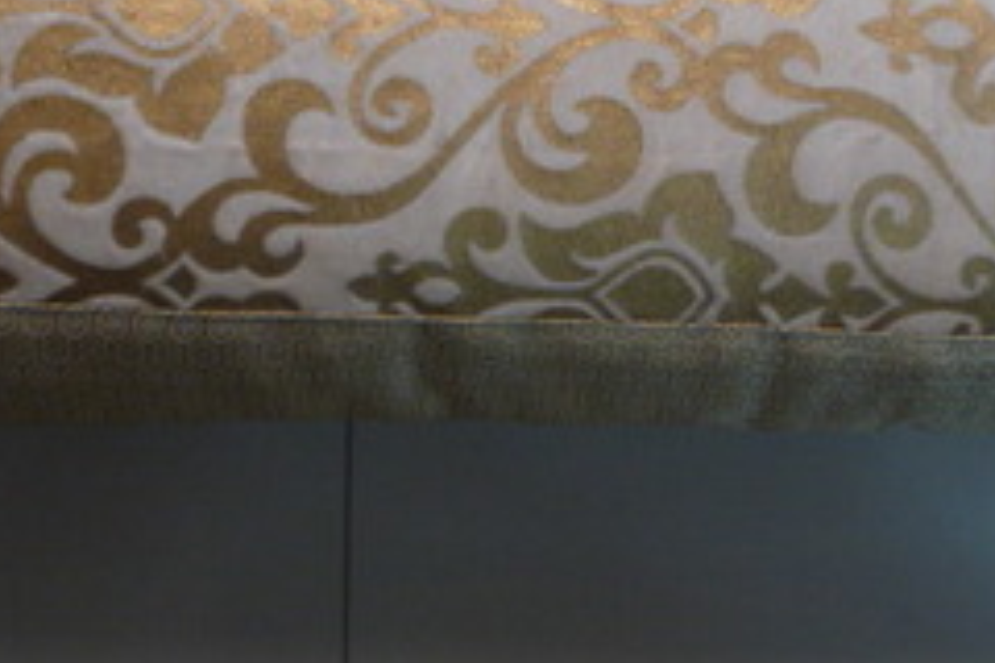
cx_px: 551
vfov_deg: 20.6
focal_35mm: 65
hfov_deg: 30.9
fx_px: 1796
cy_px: 93
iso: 100
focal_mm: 5.2
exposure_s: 1/40
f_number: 3.3
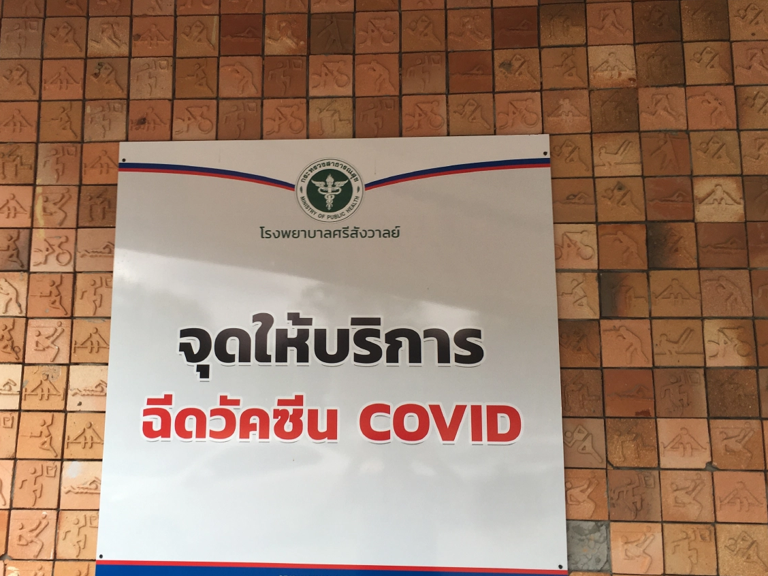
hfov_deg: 51.1
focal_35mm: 36
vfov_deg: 39.6
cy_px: 305
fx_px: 799
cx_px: 321
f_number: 2.2
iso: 25
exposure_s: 1/242
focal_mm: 4.15
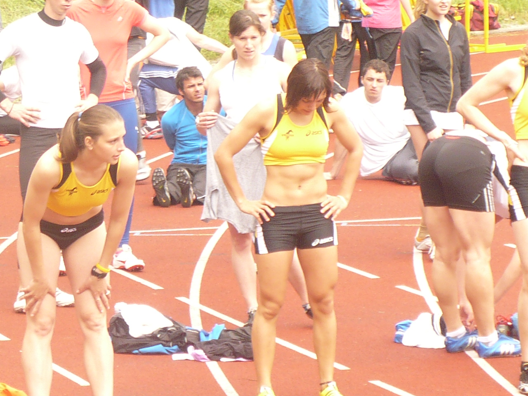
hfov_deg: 8.0
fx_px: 3783
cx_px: 271
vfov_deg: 6.0
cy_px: 182
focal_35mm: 248
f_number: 3.5
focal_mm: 17.2
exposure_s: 1/160
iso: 100
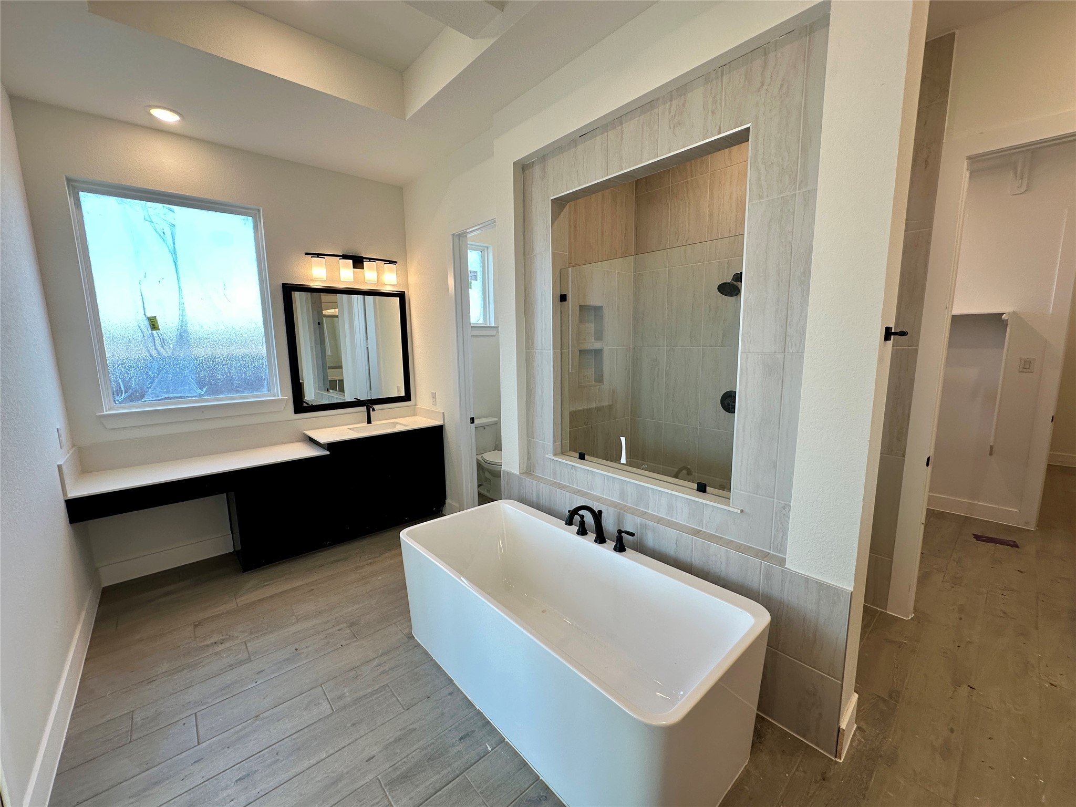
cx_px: 538
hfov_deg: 102.1
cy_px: 404
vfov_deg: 85.7
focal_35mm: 14
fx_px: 435
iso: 64
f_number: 2.2
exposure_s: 1/120
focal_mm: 2.22
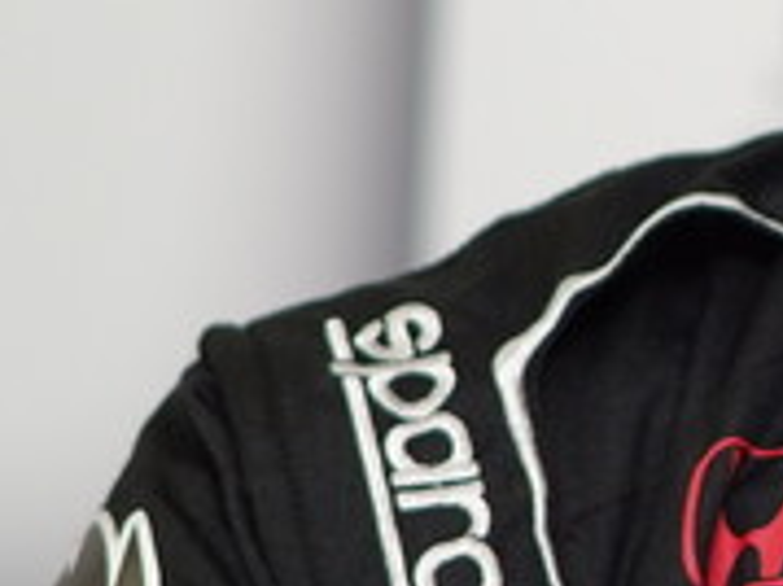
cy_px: -144
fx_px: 23667
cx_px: 1260
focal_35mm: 1047
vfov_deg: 1.4
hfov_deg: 1.9
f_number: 2.8
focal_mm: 180
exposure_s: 1/250
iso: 400
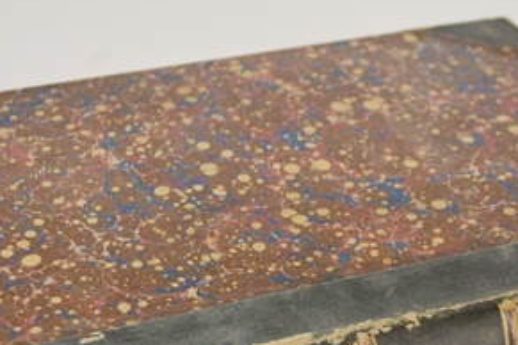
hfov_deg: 19.3
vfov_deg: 12.9
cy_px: 301
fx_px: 1511
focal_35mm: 105
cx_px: 376
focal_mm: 34
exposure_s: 1/160
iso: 200
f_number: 5
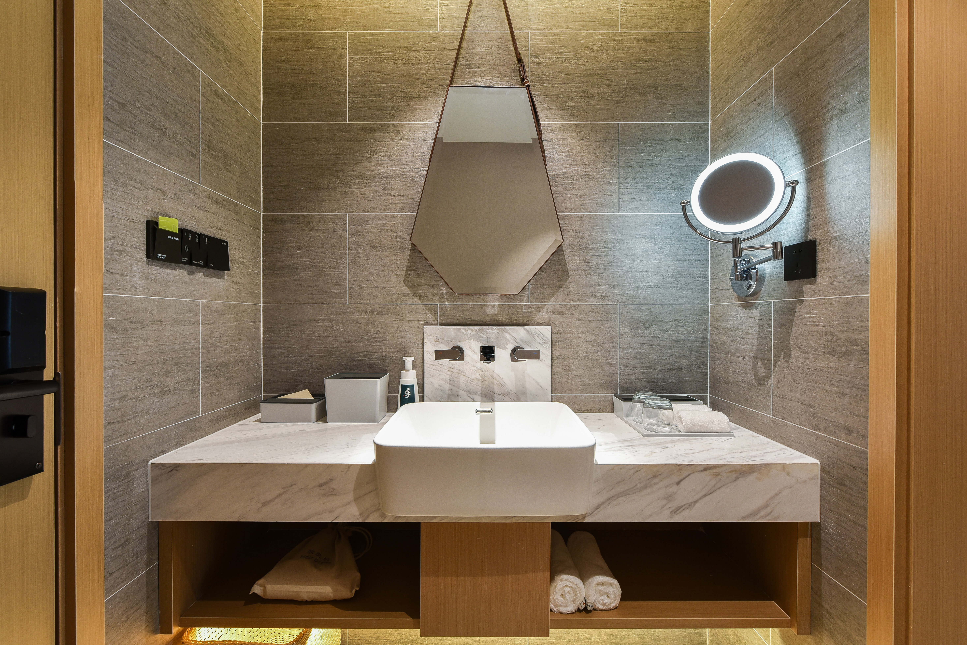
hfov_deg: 104.2
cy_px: 322
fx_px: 376
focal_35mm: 14
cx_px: 484
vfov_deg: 81.3
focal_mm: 14
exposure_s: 1/5
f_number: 10
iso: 320
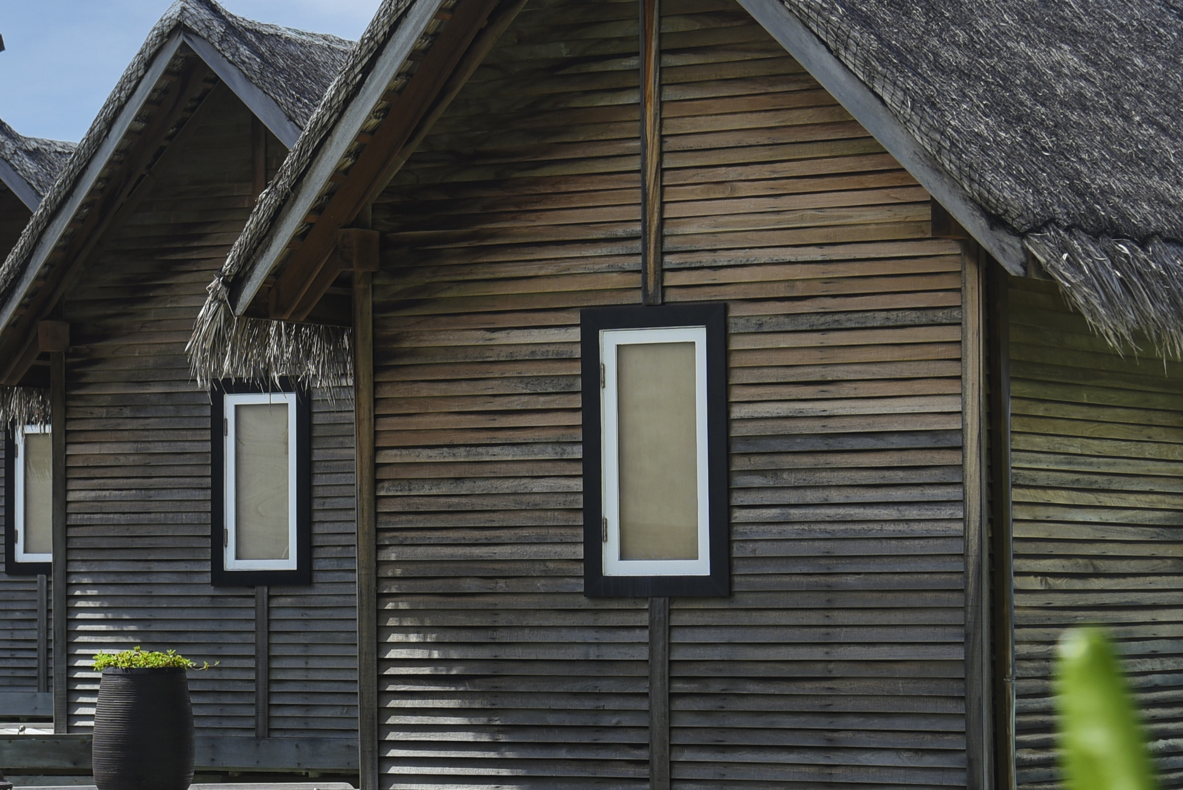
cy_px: 361
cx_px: 386
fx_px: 4339
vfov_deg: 10.4
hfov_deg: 15.5
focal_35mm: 132
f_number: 4
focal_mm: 48
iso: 50
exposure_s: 1/640
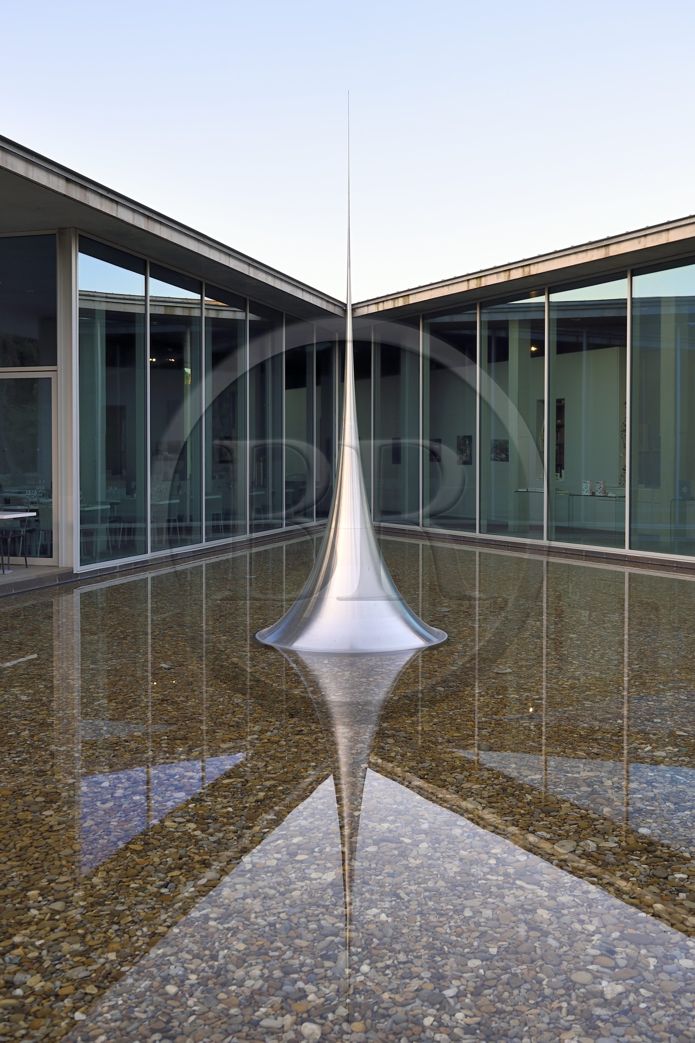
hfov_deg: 38.9
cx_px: 348
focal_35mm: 34
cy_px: 522
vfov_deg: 55.8
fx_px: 984
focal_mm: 34
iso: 200
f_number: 5.6
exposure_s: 1/100
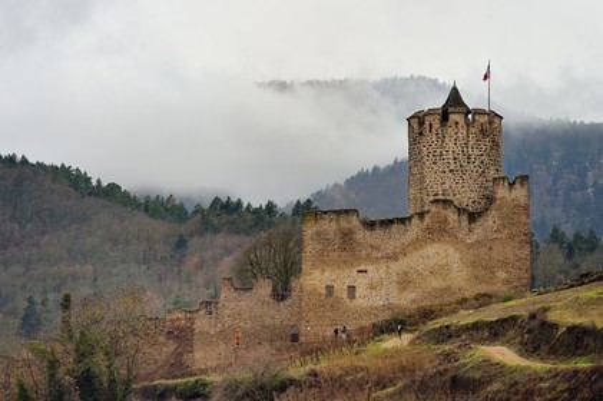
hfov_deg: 15.2
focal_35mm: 135
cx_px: 302
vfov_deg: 10.1
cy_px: 200
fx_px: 2259
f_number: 7.1
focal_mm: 135
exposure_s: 1/320
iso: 400
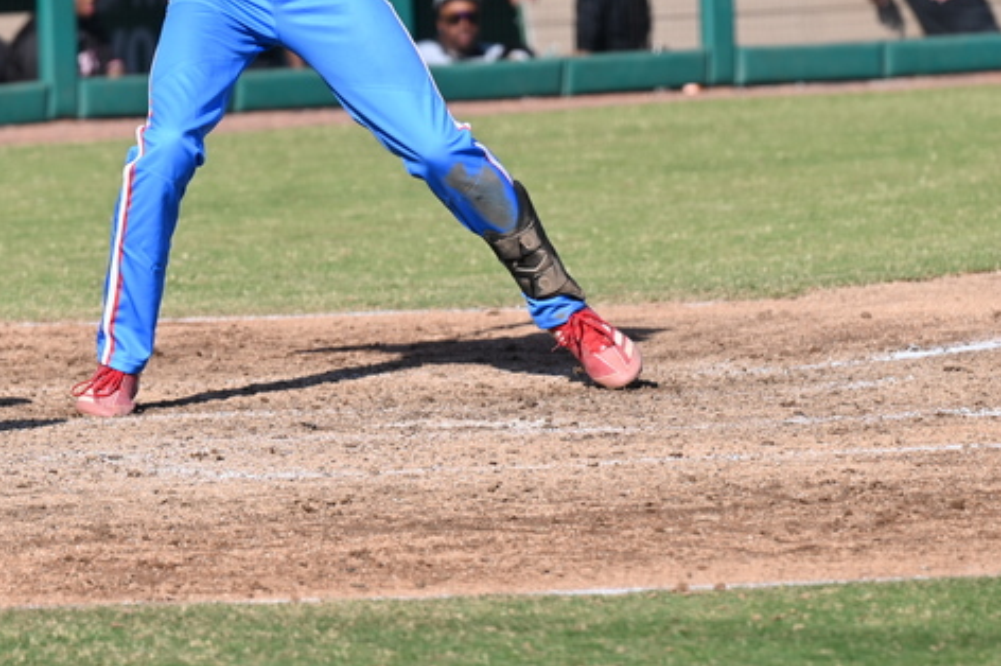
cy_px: -1
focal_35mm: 434
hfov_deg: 4.7
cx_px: 85
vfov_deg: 3.2
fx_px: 12059
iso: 110
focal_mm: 200
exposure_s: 1/500
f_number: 5.6
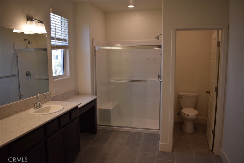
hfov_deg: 67.4
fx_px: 183
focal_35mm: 27
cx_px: 122
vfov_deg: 47.9
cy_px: 82
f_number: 3.5
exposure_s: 1/250
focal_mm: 18
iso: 450
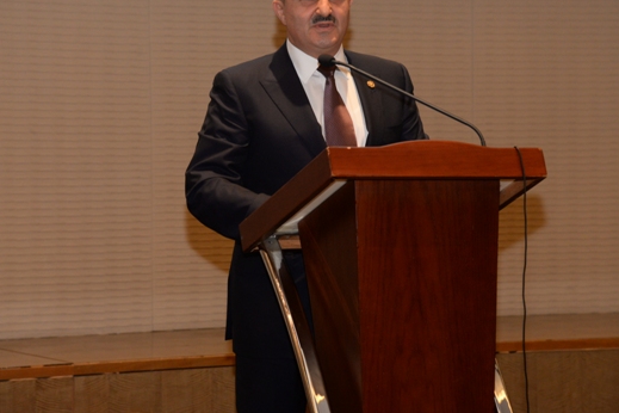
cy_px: 181
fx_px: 2545
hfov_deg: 13.9
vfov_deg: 9.3
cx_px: 317
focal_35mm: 148
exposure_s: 1/100
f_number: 5
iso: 2200
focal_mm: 120
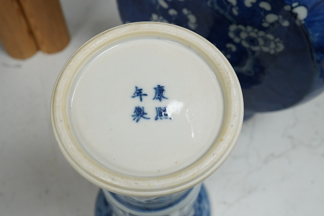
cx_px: 161
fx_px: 432
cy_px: 103
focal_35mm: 48
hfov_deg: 41.1
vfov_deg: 28.1
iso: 2500
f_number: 13
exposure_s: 1/160
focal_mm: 30
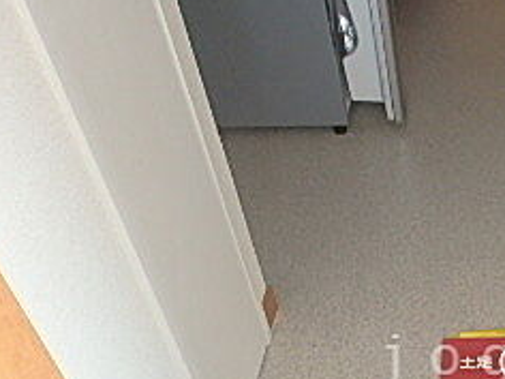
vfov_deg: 24.7
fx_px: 832
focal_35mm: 57
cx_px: 529
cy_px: 360
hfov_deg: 30.8
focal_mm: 3.7
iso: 400
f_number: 3.5
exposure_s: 1/30
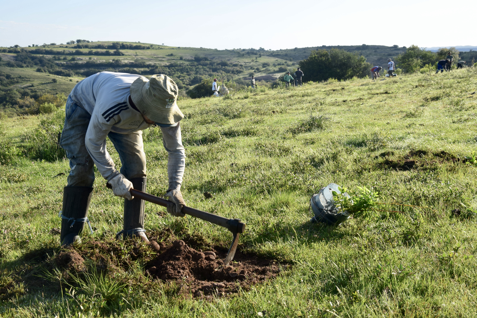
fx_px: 676
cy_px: 159
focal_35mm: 51
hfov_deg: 38.9
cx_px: 238
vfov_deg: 26.5
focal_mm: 34
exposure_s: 1/320
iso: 400
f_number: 10
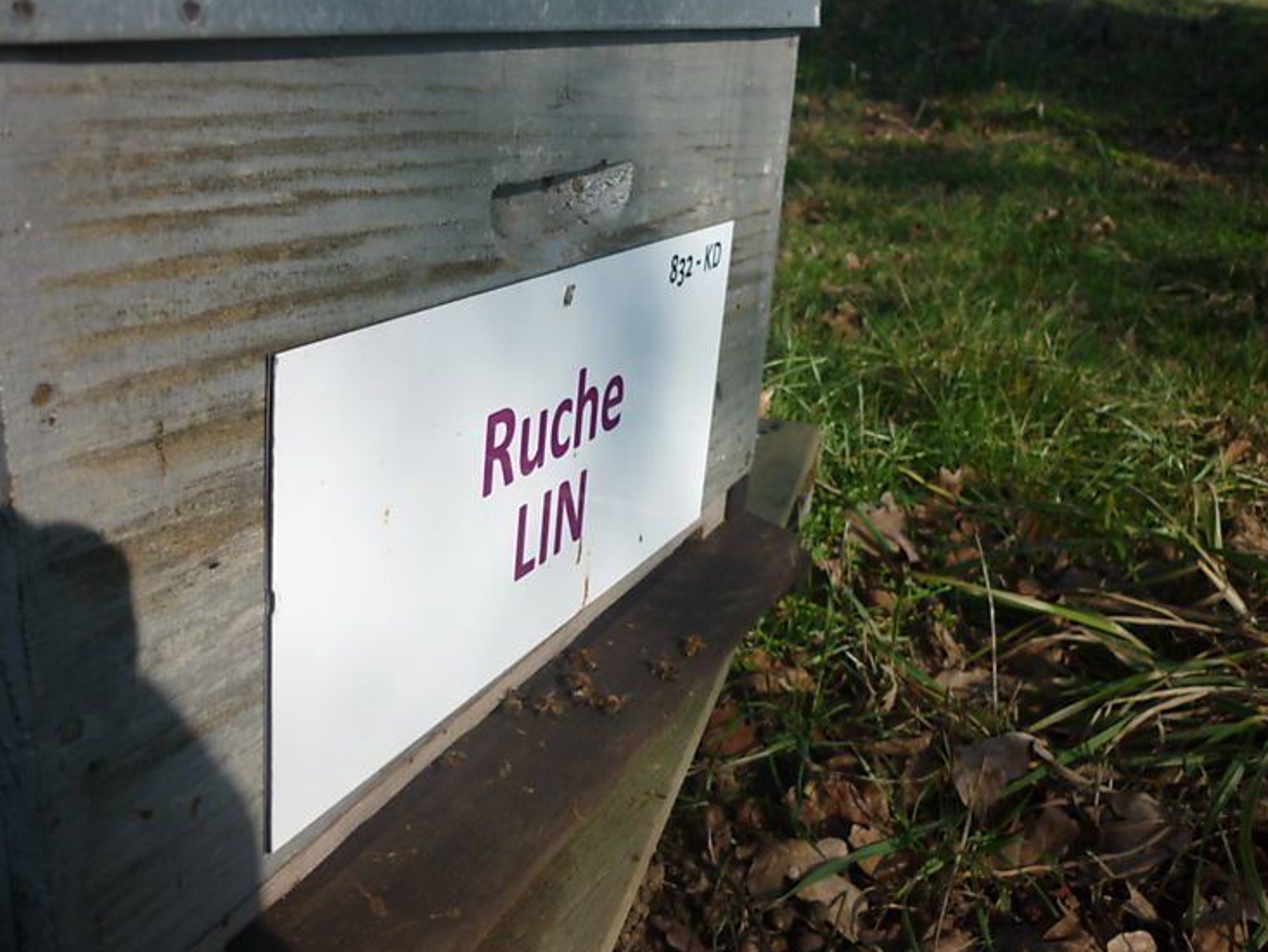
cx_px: 609
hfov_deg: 51.3
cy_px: 483
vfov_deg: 39.7
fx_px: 1319
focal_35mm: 36
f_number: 8
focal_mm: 5.5
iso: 80
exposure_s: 1/200
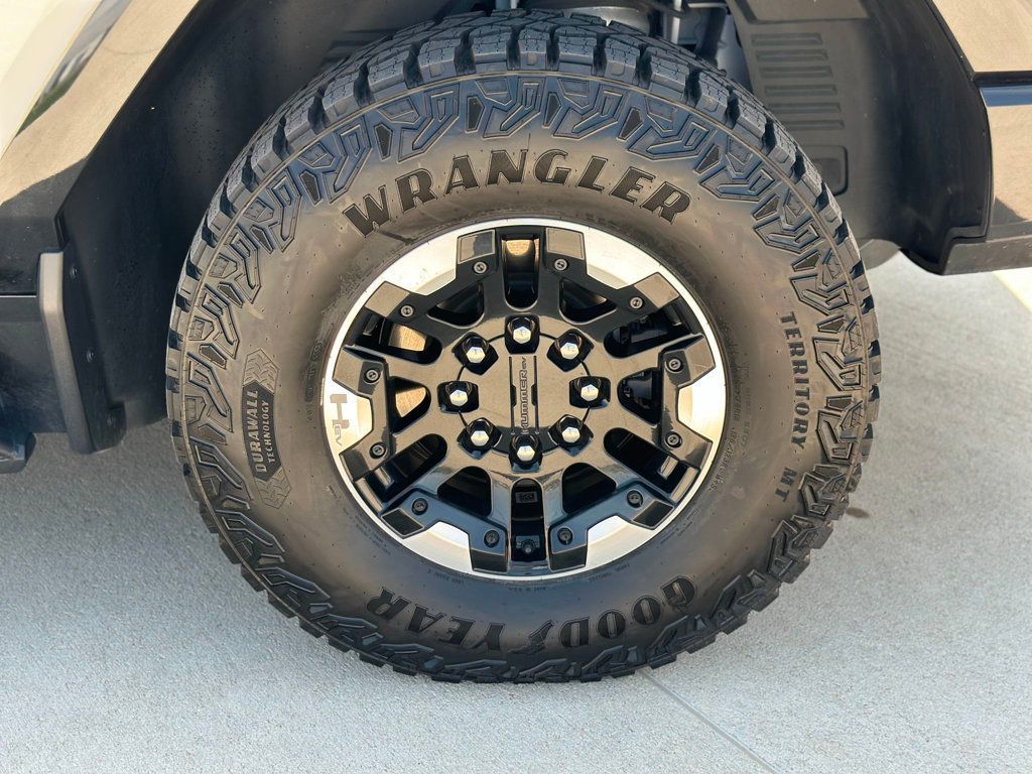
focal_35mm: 48
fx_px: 1431
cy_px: 387
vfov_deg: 30.3
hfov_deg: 39.7
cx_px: 516
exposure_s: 1/724
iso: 80
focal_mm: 6.86
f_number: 1.78
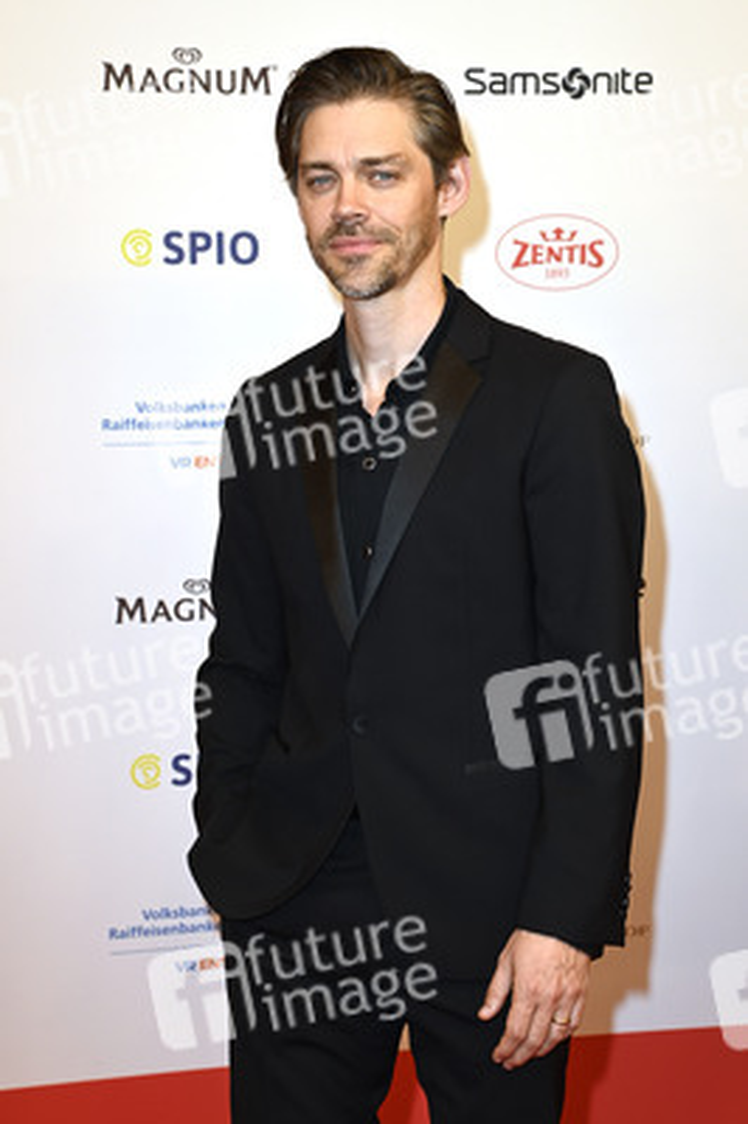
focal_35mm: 75
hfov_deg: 18.2
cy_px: 562
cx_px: 374
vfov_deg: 27.0
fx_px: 2341
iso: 640
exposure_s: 1/200
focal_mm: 75
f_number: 7.1
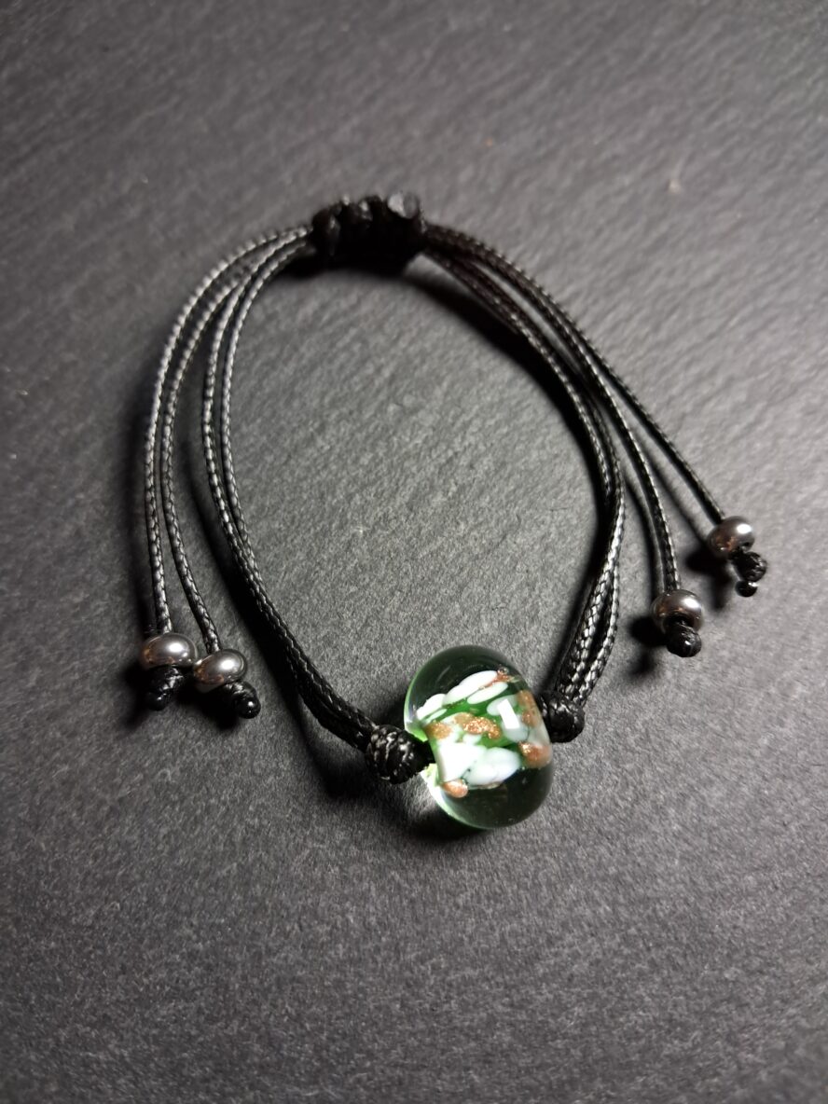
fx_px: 861
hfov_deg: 51.4
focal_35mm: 27
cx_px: 414
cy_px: 552
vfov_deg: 65.3
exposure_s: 1/25
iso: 800
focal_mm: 4
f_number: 1.8
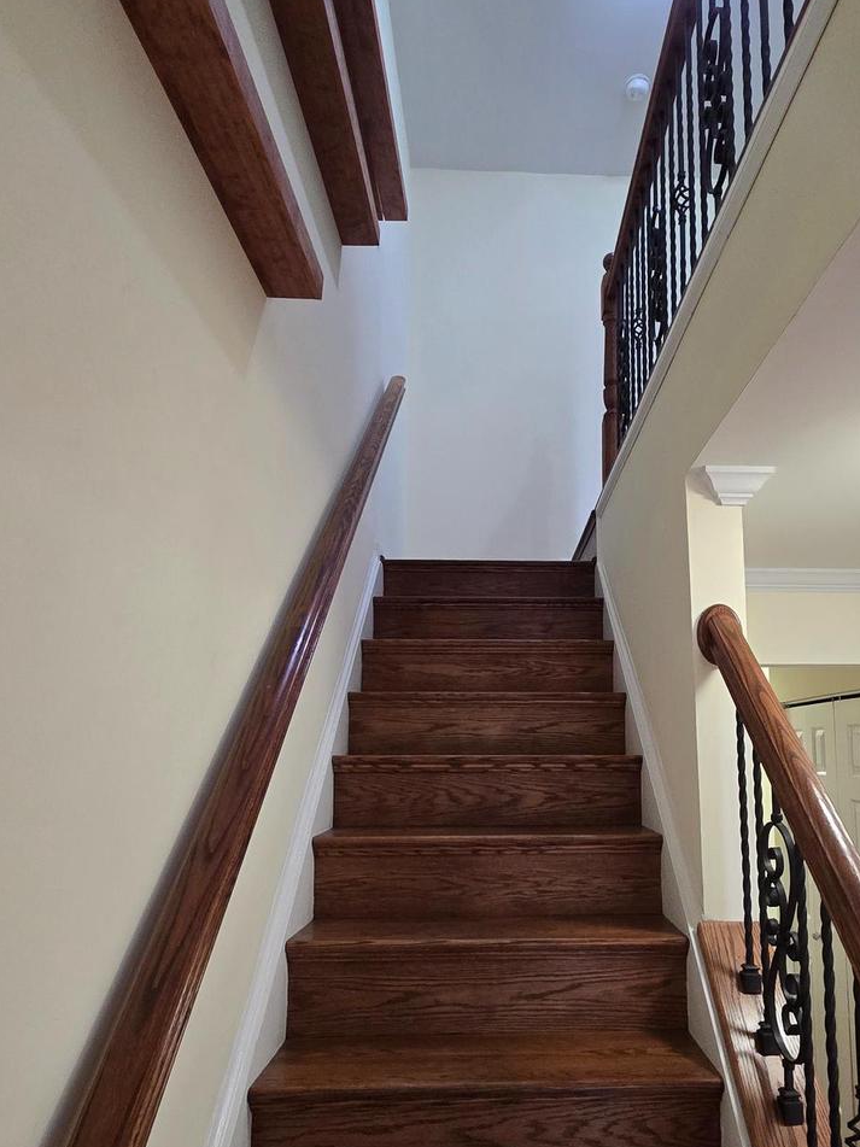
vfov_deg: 78.2
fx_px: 696
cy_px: 683
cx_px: 517
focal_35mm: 21
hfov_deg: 62.8
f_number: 2.2
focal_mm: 2.2
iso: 500
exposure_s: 1/60
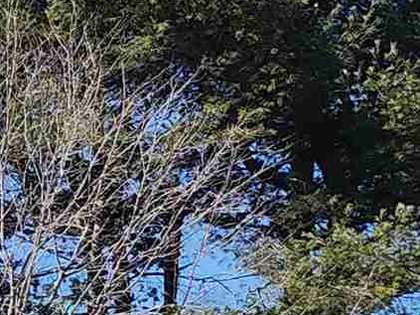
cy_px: 607
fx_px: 2026
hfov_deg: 9.2
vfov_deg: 8.5
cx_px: -881
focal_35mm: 167
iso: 12
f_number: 1.8
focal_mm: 6.4
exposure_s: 1/859
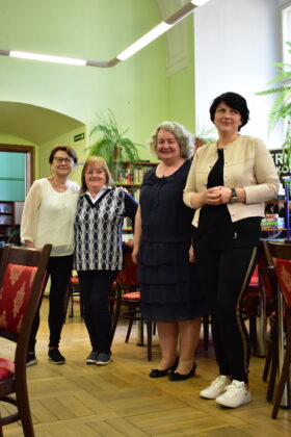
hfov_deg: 28.9
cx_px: 146
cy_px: 218
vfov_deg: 42.3
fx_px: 564
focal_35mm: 46
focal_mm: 31
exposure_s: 1/100
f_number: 4.5
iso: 2000
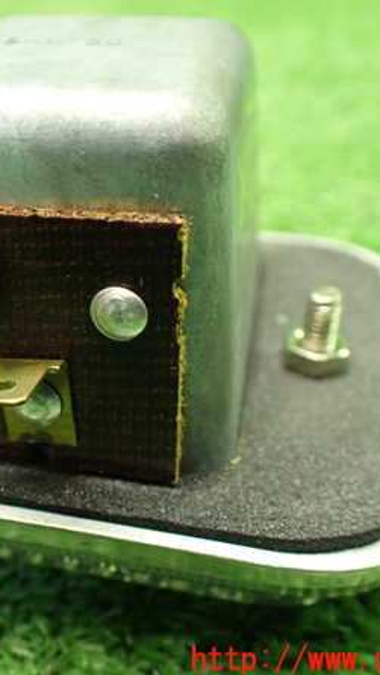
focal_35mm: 44
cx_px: 79
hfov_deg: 26.6
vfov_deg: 46.4
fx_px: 788
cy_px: 339
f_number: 2.3
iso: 800
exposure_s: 1/50
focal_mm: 5.4
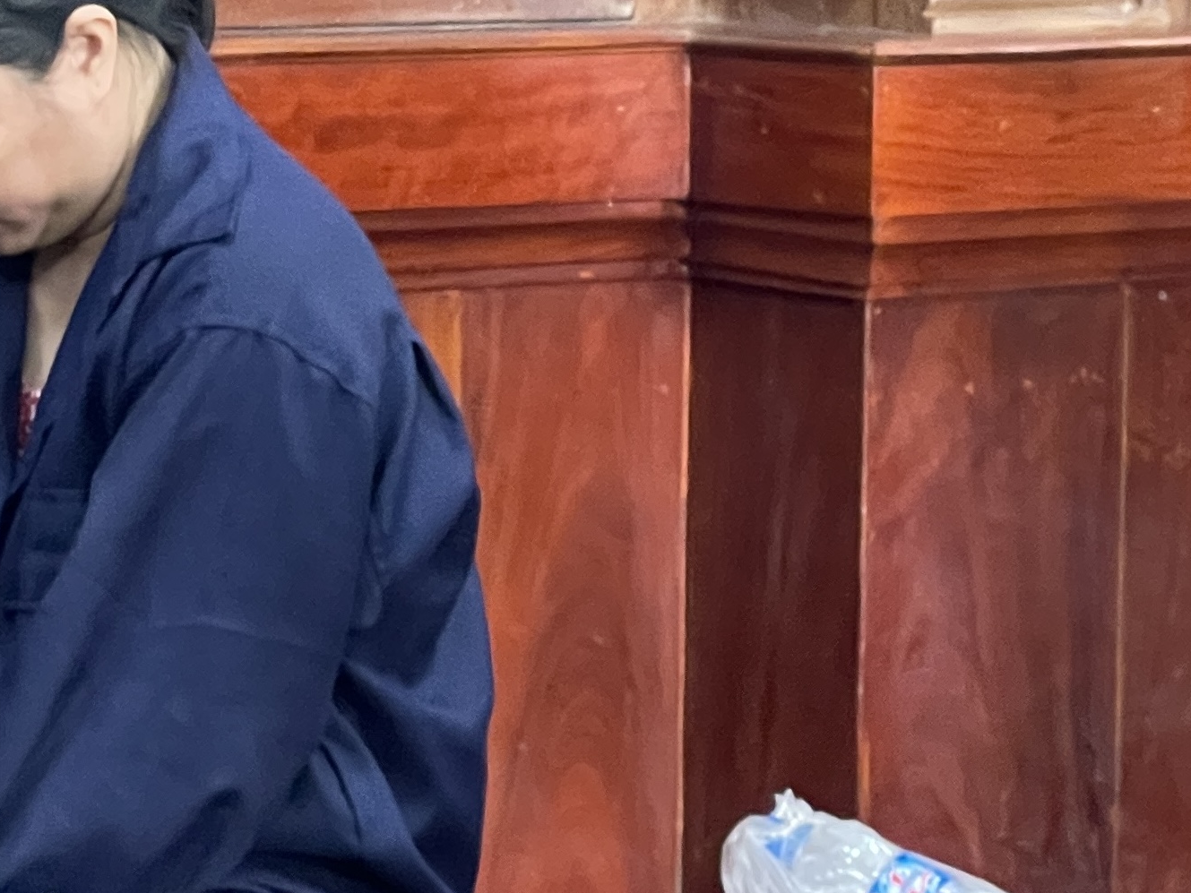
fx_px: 3991
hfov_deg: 16.8
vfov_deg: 12.8
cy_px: 548
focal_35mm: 116
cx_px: 186
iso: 1000
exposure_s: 1/25
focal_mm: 7.5
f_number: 2.2
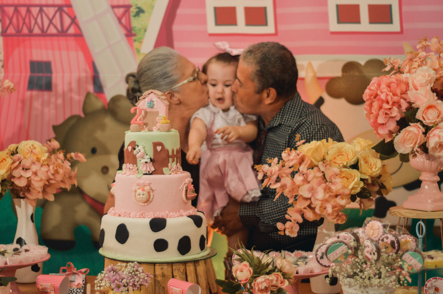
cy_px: 147
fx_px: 922
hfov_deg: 27.0
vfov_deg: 18.2
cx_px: 222
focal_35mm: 75
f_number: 1.8
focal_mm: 50
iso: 400
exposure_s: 1/125
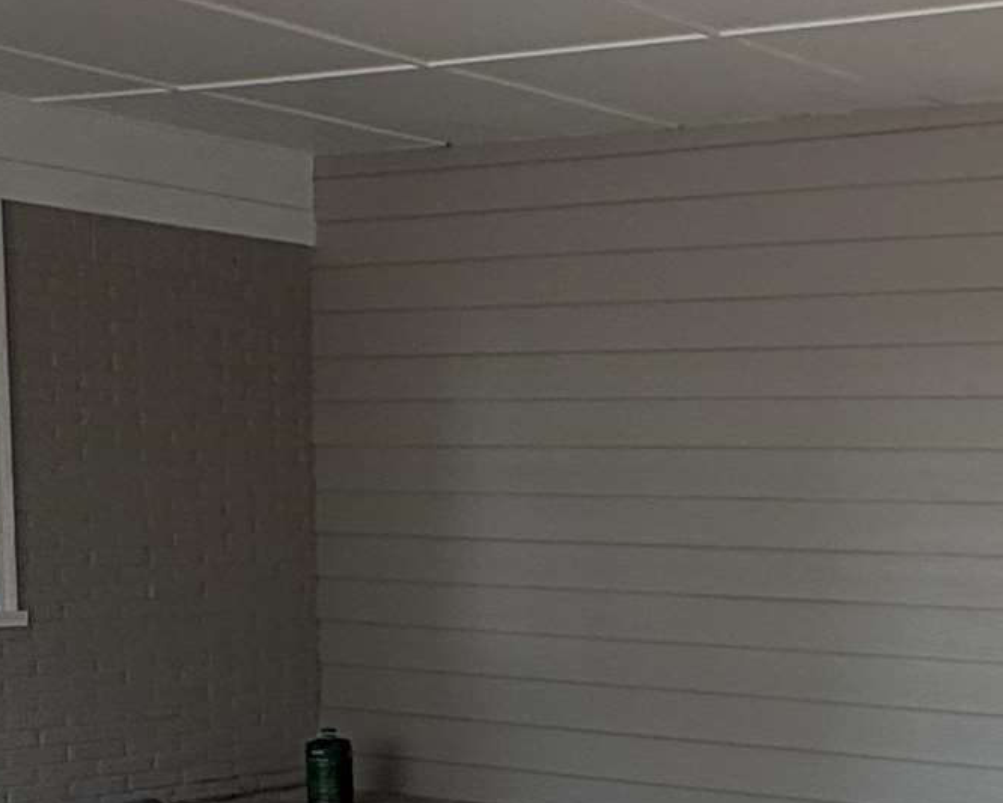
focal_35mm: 63
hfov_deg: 24.6
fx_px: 1870
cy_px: 666
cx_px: 1425
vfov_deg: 23.8
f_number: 2.2
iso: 80
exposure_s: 1/99
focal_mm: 2.22
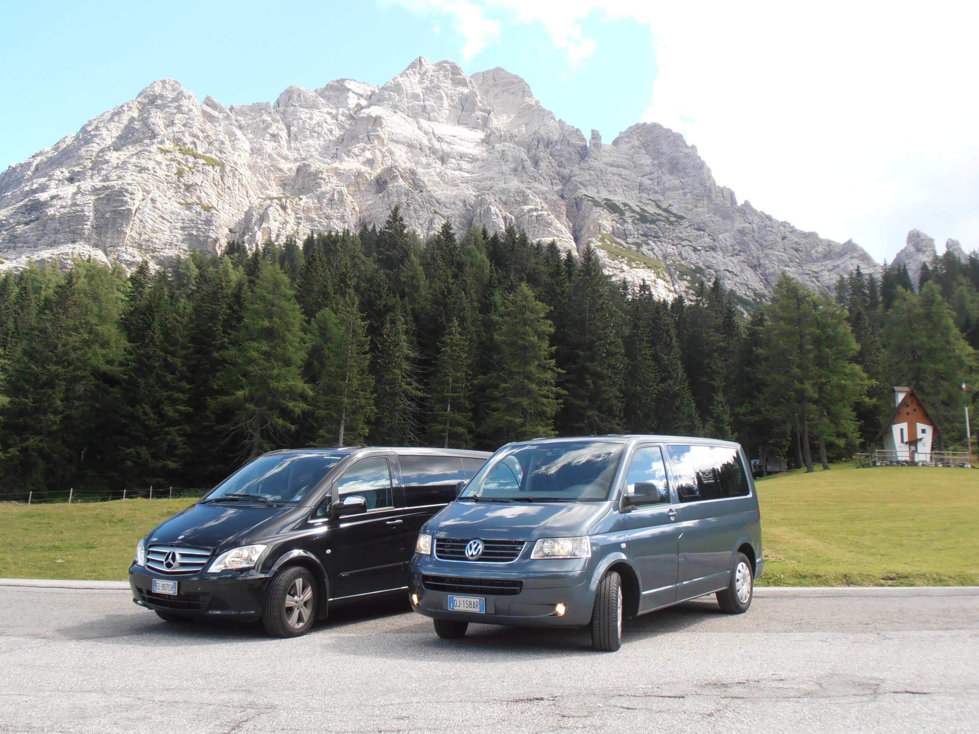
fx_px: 1046
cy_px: 367
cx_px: 490
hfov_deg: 50.1
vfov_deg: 38.7
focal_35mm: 37
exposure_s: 1/200
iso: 80
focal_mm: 6.61
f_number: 3.9
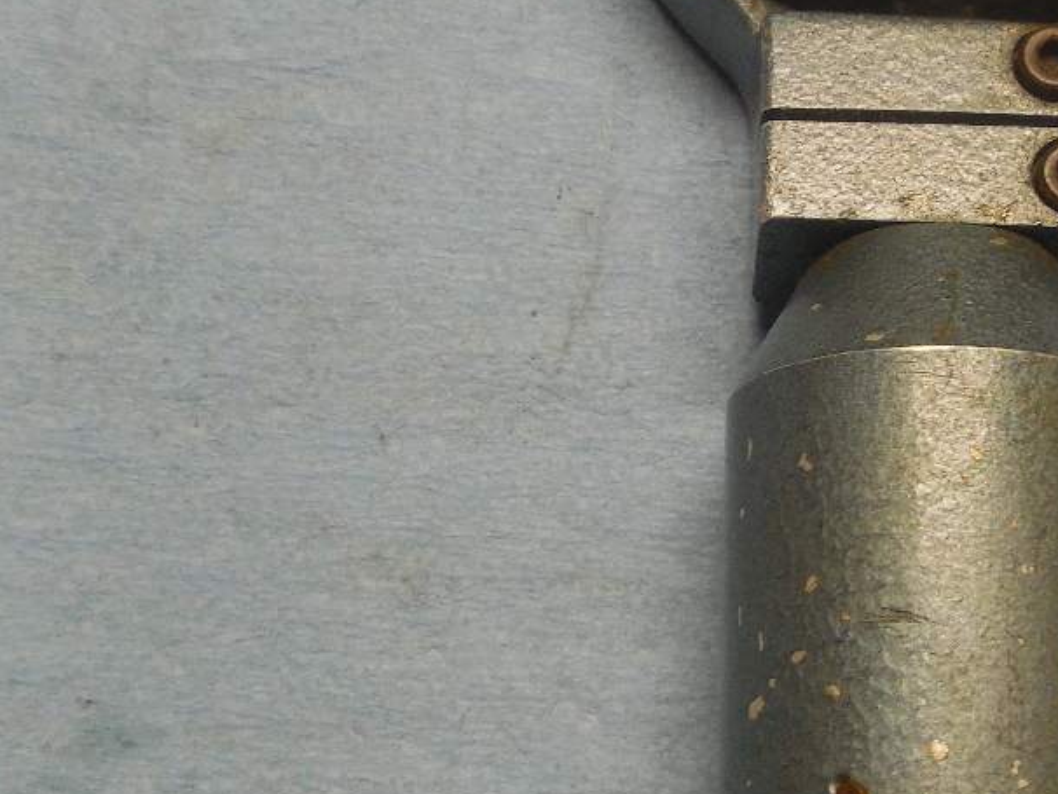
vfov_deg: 22.2
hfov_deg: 28.7
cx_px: 850
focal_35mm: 66
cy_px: 330
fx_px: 2018
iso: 280
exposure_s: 1/30
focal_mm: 4.5
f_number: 3.3
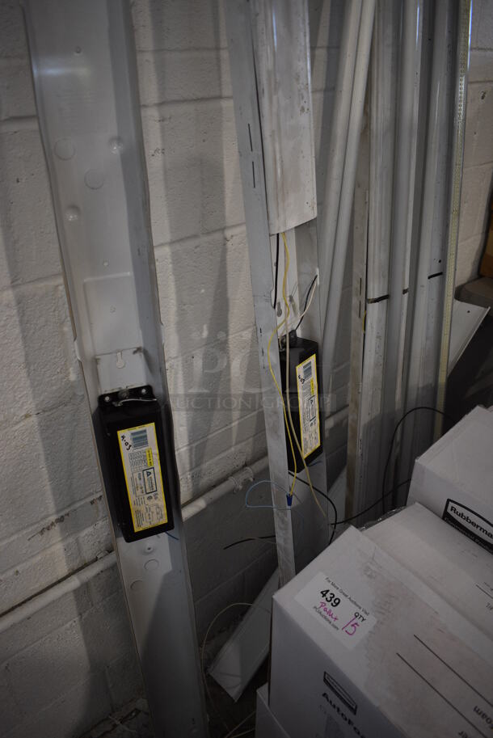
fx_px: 554
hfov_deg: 48.0
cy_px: 369
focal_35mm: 27
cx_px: 246
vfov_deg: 67.3
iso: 800
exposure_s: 1/125
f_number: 3.5
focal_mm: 18
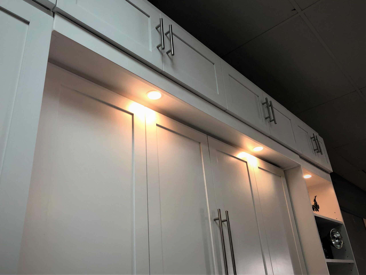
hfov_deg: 63.4
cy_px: 138
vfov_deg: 49.8
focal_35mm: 28
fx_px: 296
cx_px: 183
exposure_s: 1/30
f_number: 1.8
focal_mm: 3.99
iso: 25
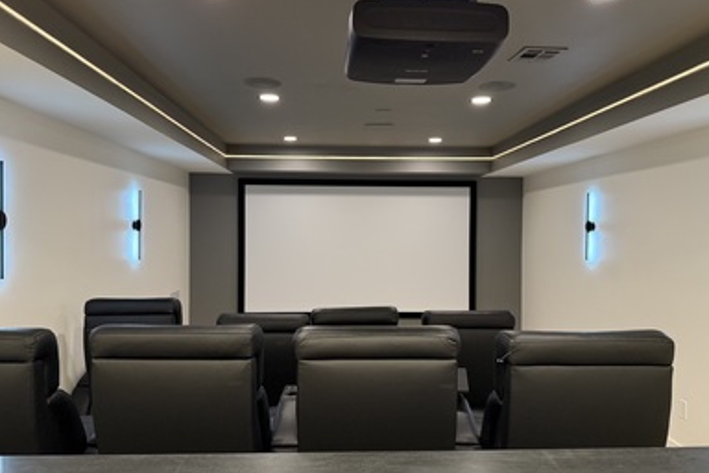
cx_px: 358
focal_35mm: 26
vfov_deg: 49.6
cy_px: 238
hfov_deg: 69.4
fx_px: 512
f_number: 1.78
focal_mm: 6.76
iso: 250
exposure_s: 1/60
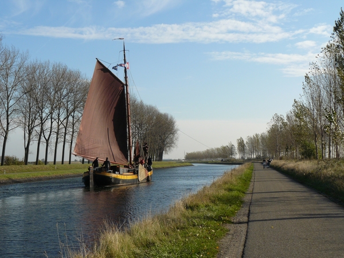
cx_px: 172
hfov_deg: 31.2
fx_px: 616
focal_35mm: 62
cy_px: 129
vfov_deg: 23.7
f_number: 5.6
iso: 100
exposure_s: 1/500
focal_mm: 10.4
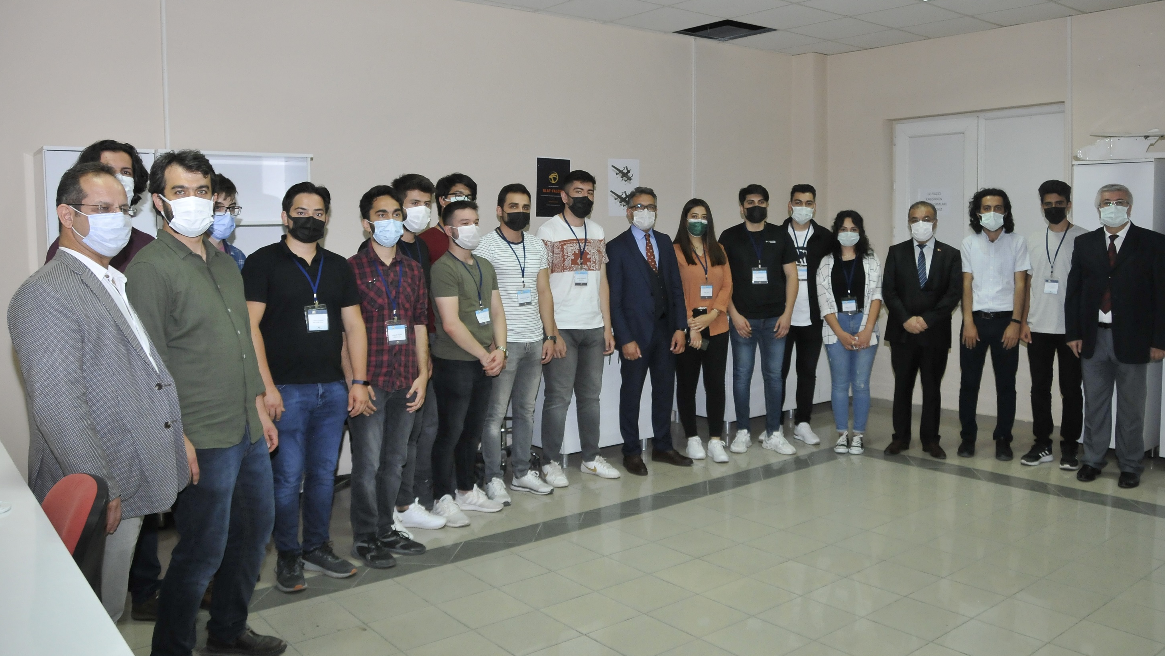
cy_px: 299
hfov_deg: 66.1
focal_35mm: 29
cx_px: 594
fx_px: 896
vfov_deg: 40.2
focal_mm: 18
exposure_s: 1/60
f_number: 4
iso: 1000
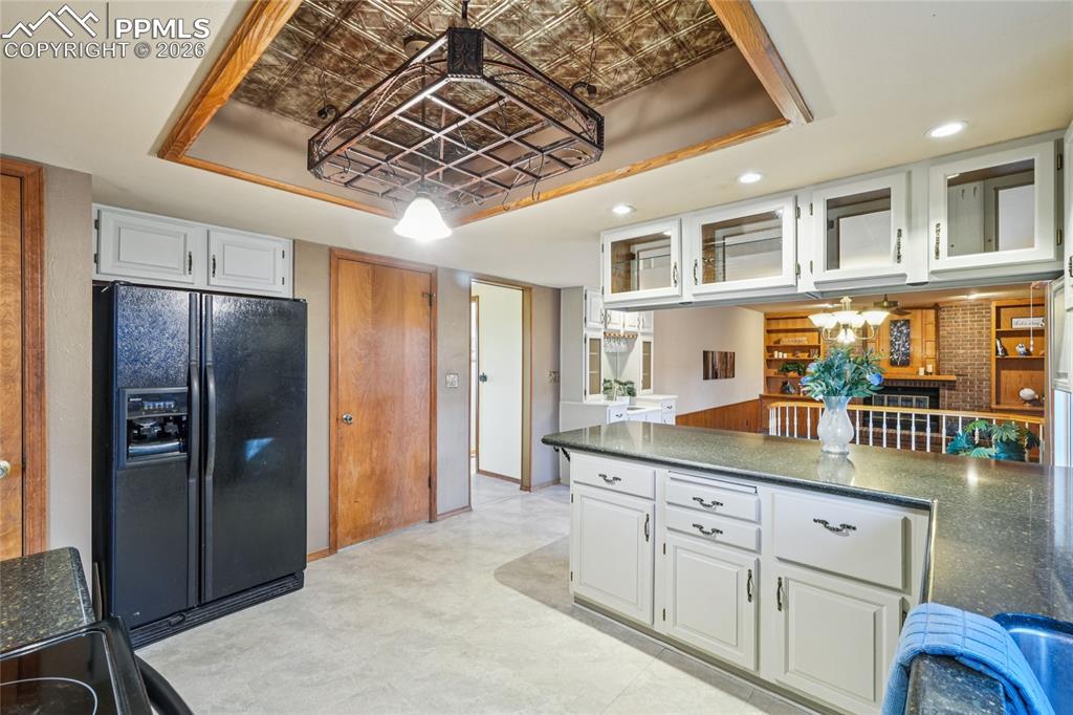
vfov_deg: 77.3
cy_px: 358
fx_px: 447
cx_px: 536
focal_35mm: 15
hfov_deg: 100.4
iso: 800
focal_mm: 10
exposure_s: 1/1.67
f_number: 8
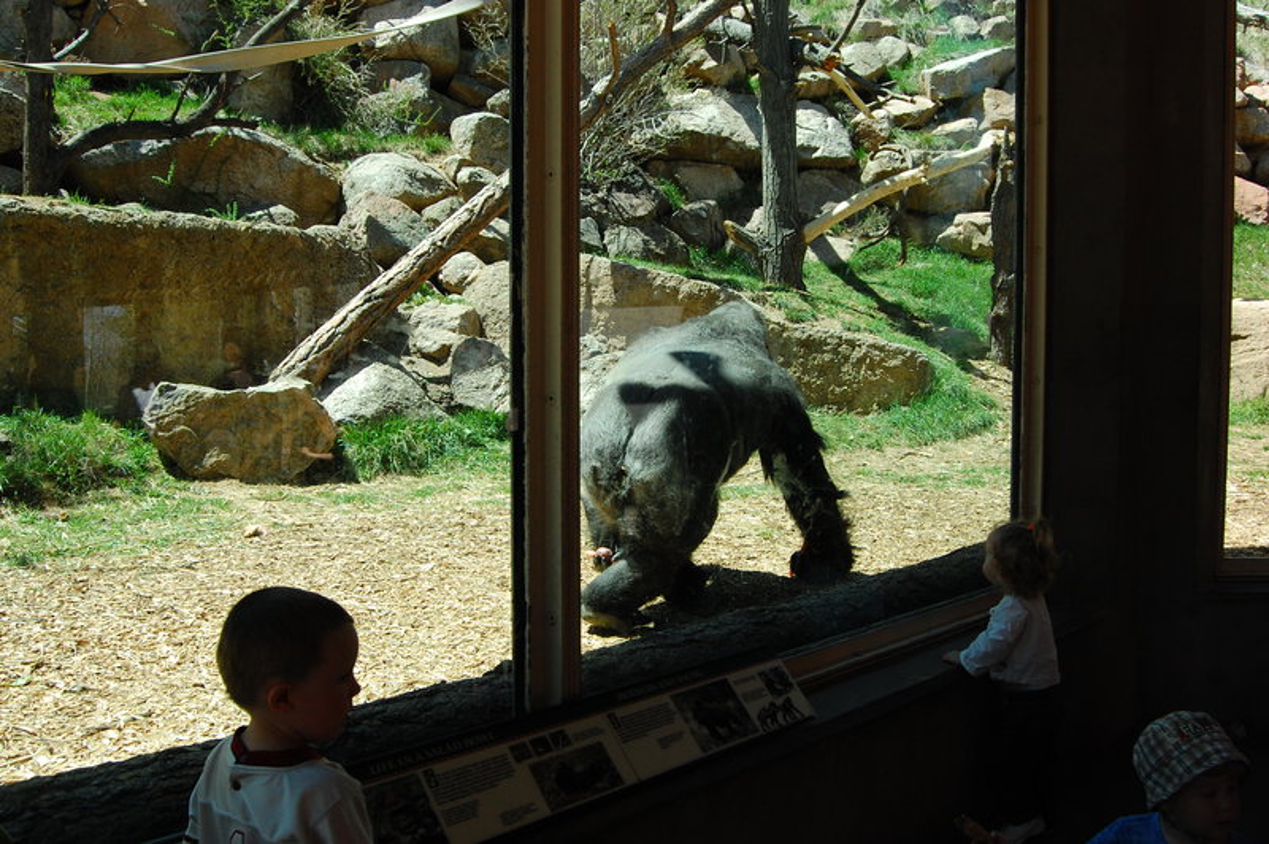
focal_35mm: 30
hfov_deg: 62.0
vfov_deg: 43.5
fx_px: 1057
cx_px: 634
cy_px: 422
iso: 400
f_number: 9
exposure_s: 1/320
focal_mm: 20
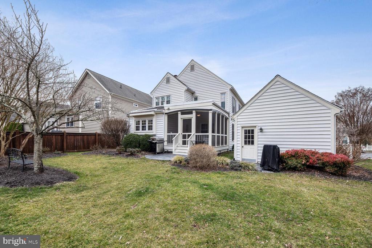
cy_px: 124
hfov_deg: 104.2
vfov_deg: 81.2
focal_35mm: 14
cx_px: 186
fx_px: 145
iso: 100
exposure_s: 1/100
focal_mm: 14
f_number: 9
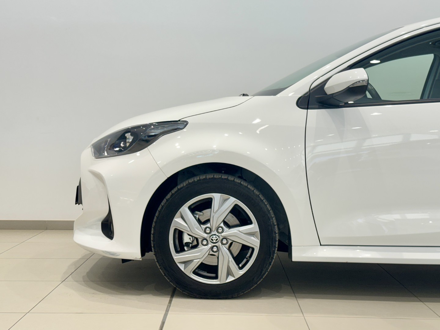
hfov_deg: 39.7
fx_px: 610
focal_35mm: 48
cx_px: 220
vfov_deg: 30.3
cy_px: 165
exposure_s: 1/121
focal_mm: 6.76
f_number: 1.78
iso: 50
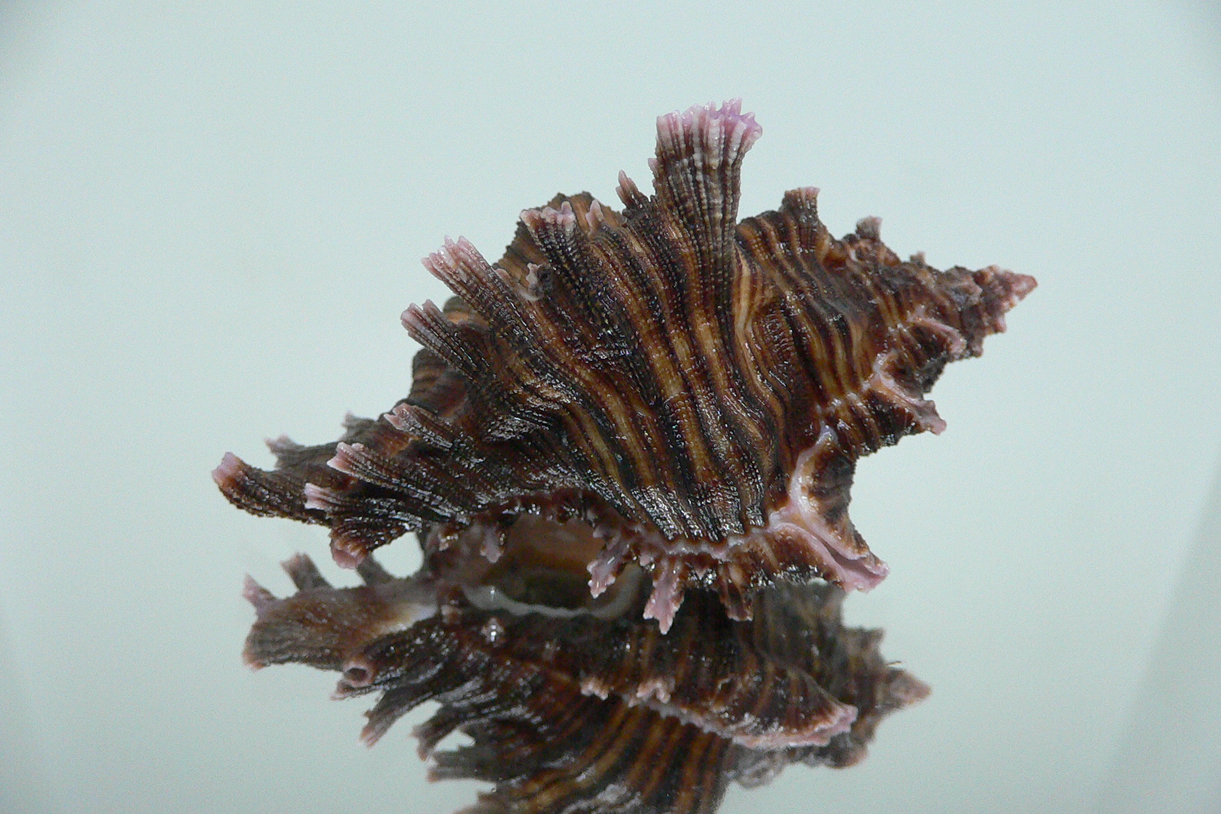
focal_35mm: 37
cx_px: 605
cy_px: 432
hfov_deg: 51.9
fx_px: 1255
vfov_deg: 35.9
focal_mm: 4.6
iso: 200
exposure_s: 1/30
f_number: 2.8
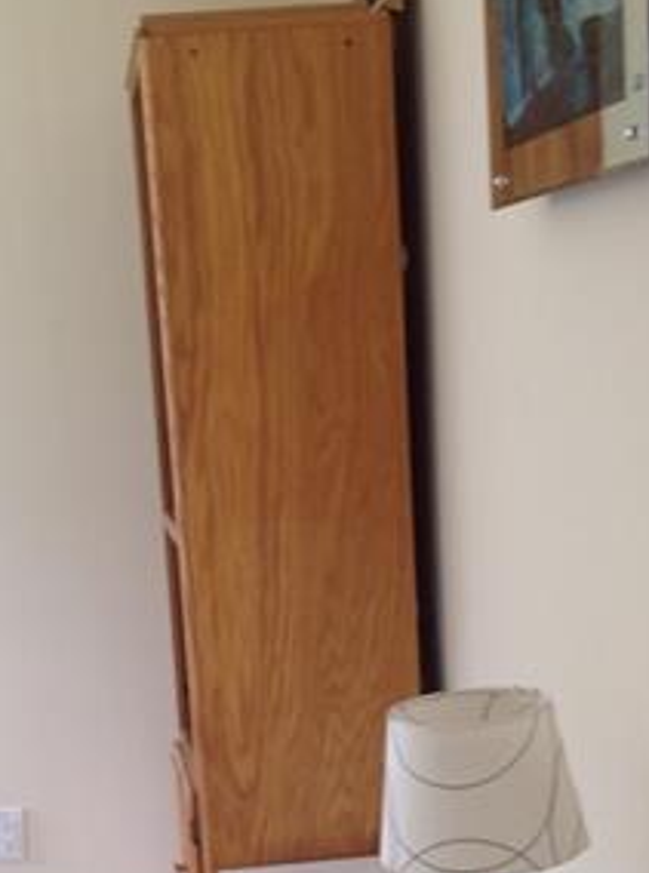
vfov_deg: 25.7
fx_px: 1861
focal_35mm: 74
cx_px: 217
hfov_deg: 19.7
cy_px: 750
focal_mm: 4.28
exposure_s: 1/17
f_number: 2.4
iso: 50
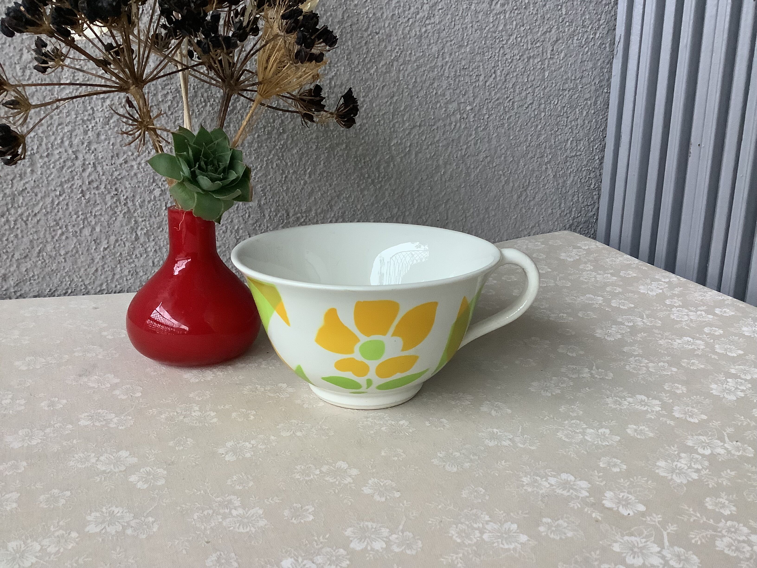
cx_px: 378
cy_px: 284
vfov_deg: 45.4
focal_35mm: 31
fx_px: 678
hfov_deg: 58.4
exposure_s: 1/50
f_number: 2.4
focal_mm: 3.3
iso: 320
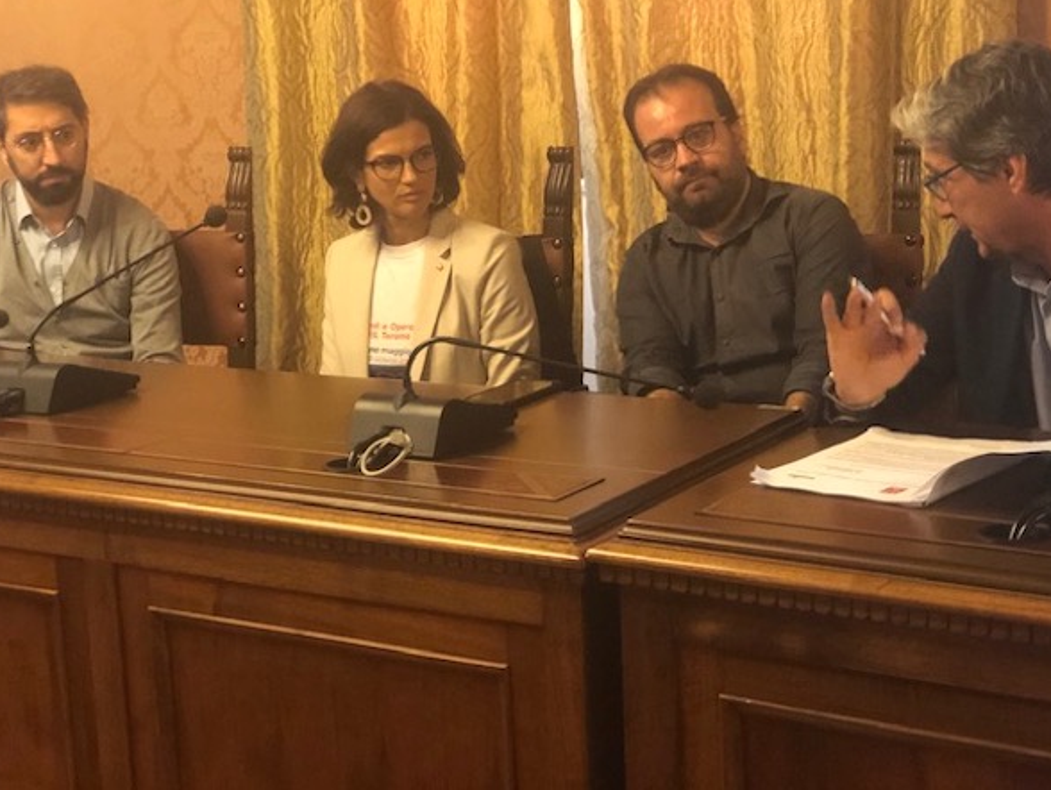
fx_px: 1914
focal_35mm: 63
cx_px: 561
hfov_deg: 30.7
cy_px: 357
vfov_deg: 23.3
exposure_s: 1/50
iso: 1000
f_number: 2.8
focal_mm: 6.6
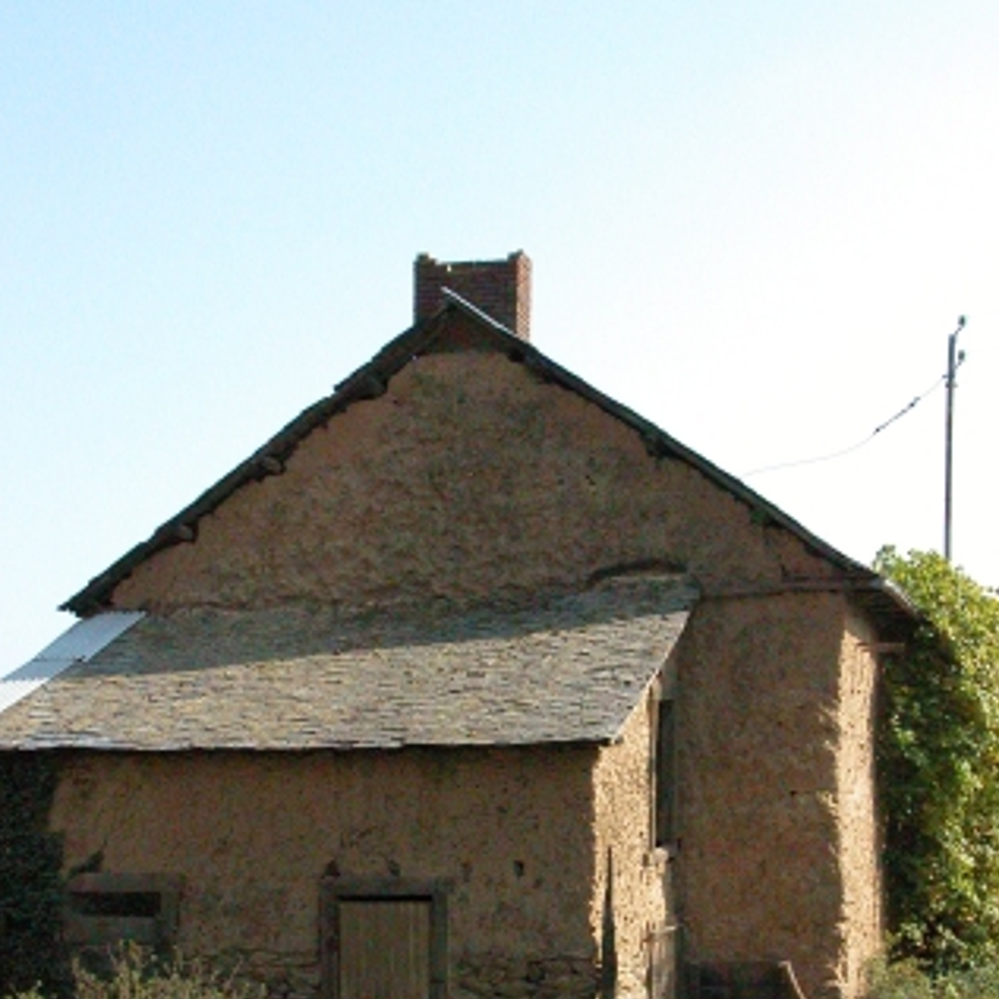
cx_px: 570
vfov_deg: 28.4
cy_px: 693
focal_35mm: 60
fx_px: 1959
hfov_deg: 28.6
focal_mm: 10.7
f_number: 7.3
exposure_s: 1/1695
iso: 800
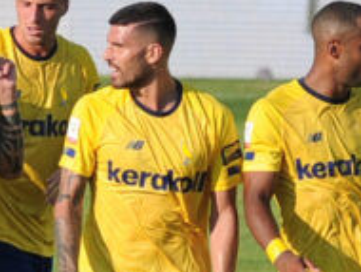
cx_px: 180
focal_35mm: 1164
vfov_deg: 1.3
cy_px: 255
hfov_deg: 1.7
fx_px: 12154
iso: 200
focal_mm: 300
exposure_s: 1/1600
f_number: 4.5
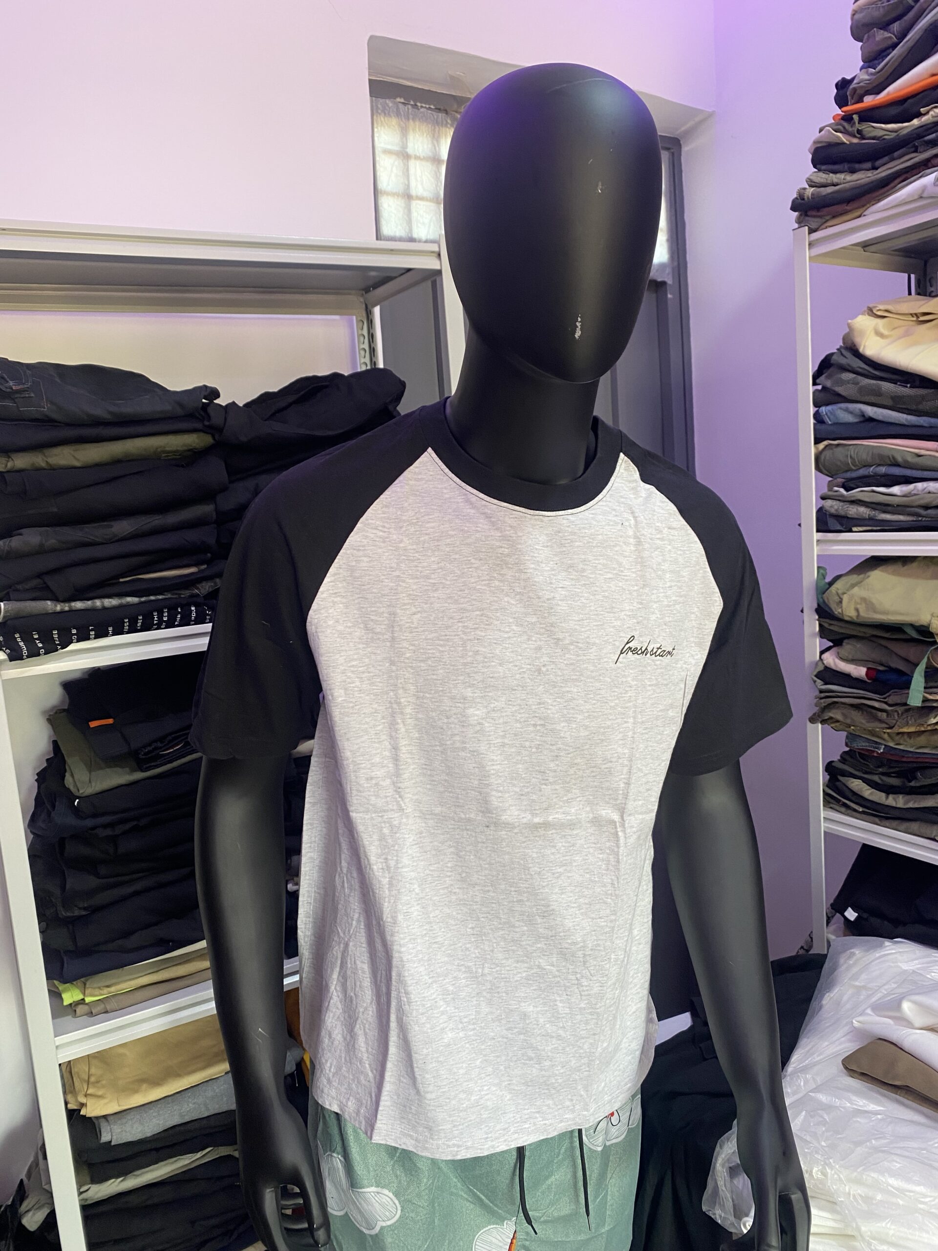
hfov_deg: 53.1
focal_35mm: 26
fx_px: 939
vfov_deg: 67.3
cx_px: 469
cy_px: 626
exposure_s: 1/50
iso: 80
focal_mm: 4.25
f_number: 1.8
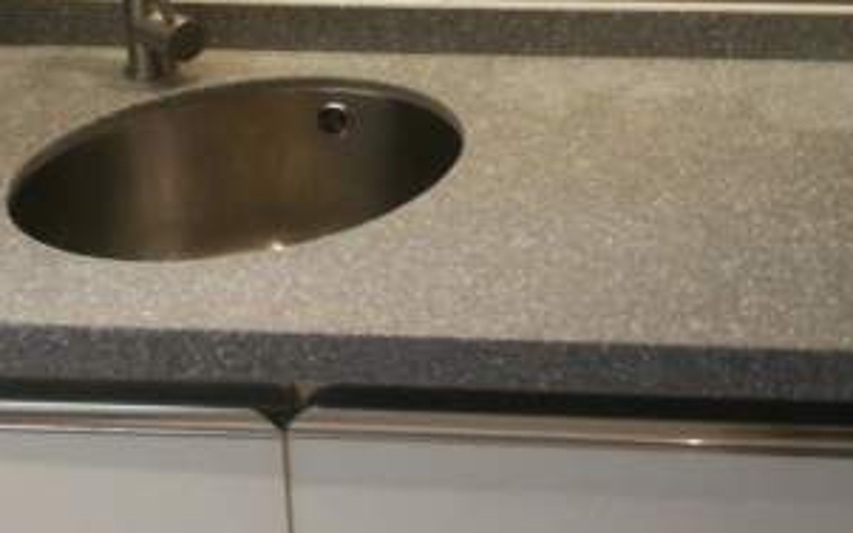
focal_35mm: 76
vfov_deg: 15.8
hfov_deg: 25.6
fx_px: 1766
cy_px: -264
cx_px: 884
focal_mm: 4.5
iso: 250
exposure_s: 1/33.3
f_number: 2.2
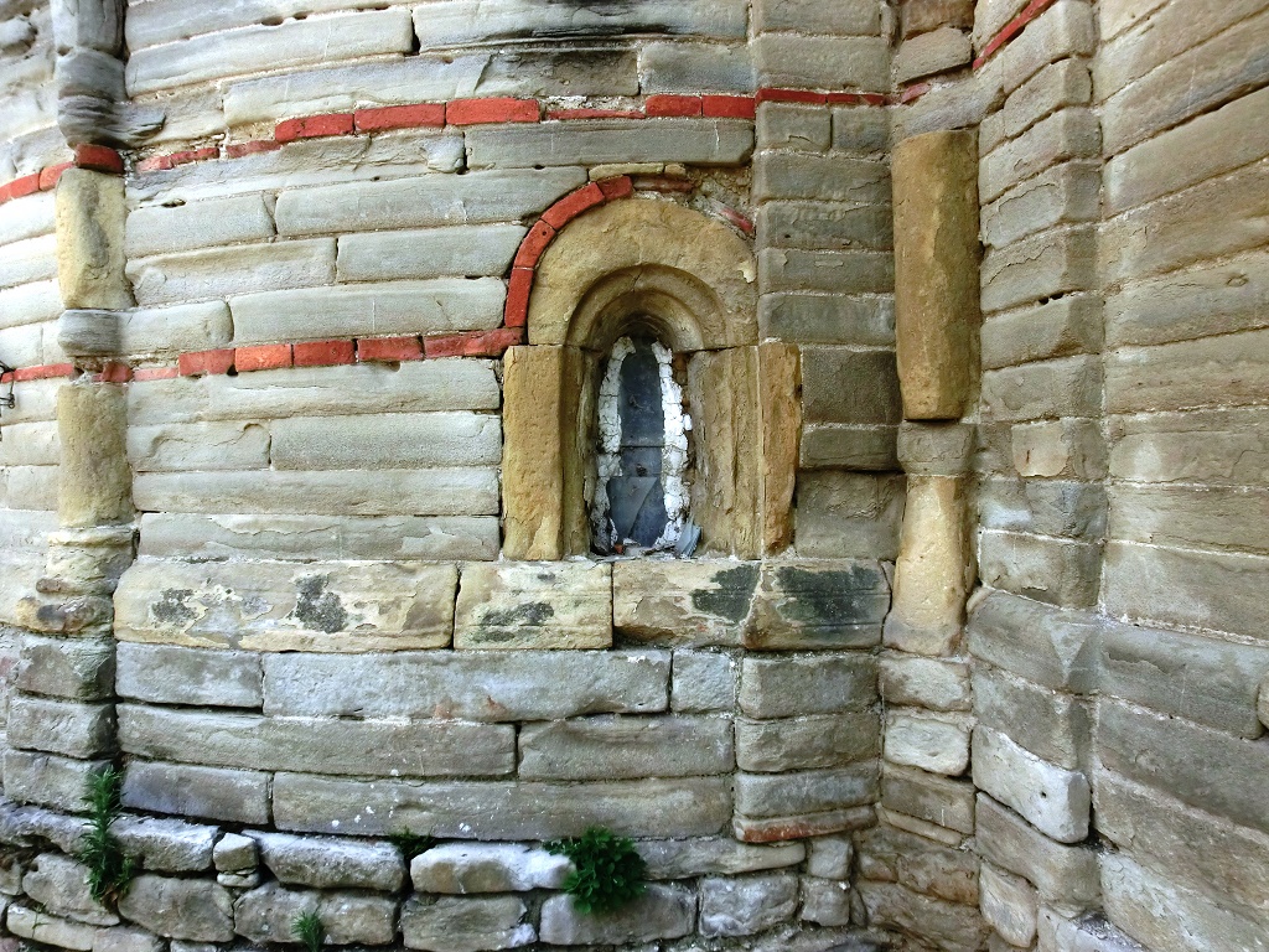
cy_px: 476
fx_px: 880
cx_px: 634
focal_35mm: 24
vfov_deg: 56.8
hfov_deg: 71.6
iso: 80
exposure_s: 1/400
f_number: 3
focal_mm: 4.24
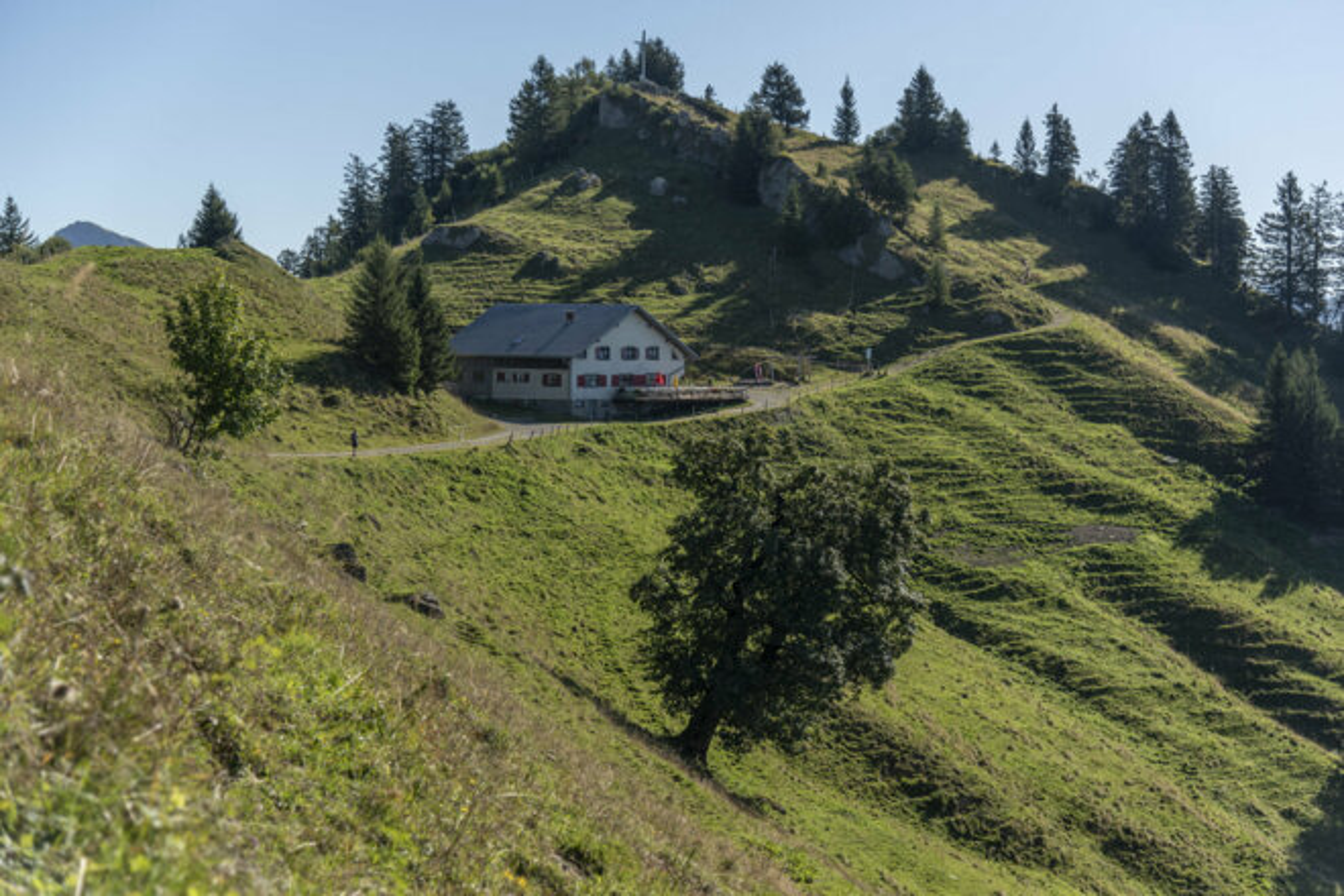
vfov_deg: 21.9
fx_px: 2314
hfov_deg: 32.4
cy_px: 448
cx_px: 672
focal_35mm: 62
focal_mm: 62
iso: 100
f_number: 4
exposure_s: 1/1250
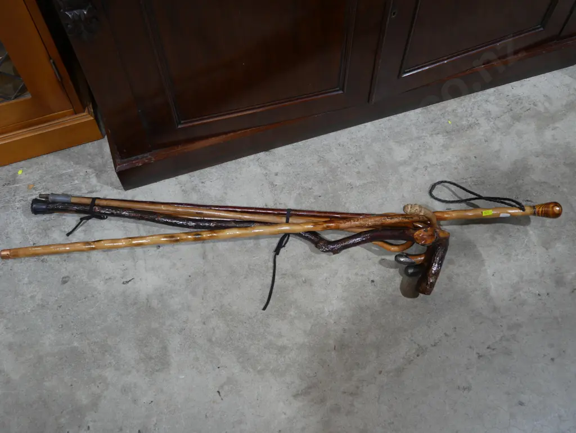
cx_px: 288
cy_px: 216
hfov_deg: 49.0
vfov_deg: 37.8
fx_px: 633
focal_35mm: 38
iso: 250
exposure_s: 1/60
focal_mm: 19
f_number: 4.1
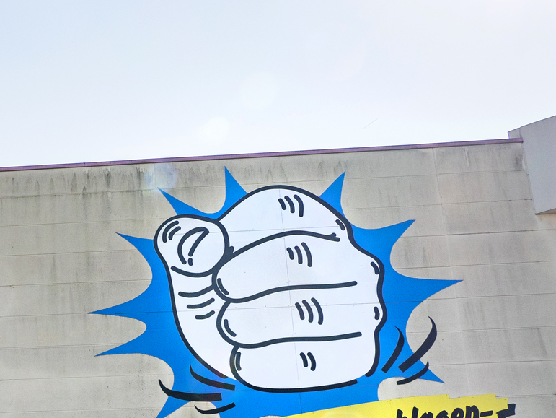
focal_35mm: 70
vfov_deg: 20.6
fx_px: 1125
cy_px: 380
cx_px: -53
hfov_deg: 25.7
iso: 200
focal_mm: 15
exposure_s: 1/125
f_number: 8
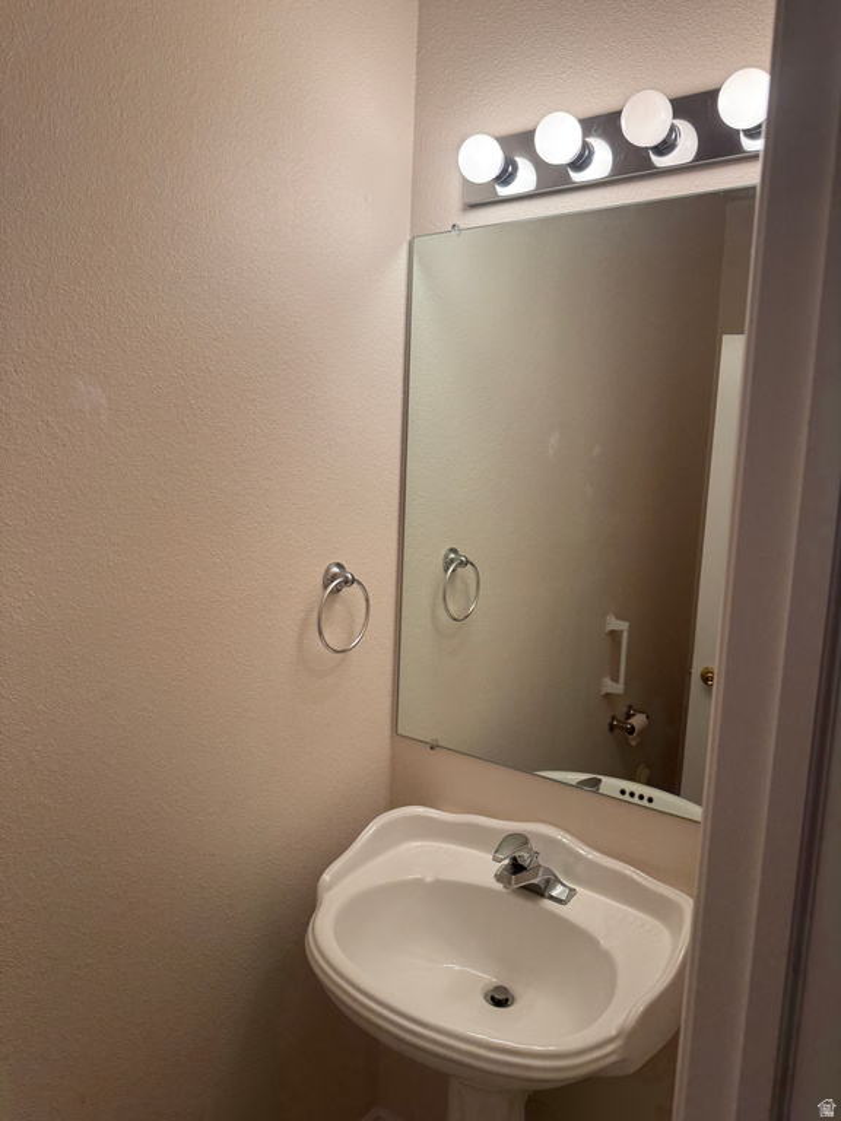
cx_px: 420
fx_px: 777
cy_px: 560
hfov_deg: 56.8
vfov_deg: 71.6
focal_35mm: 24
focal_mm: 6.76
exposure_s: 1/172
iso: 64
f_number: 1.78
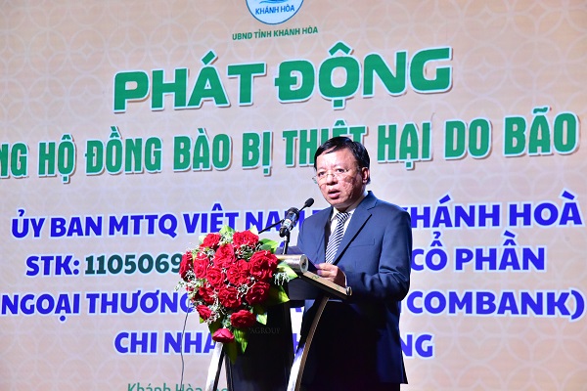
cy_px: 196
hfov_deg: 18.3
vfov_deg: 12.2
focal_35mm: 112
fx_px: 1826
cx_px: 294
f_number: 8
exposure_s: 1/125
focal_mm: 112
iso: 4000
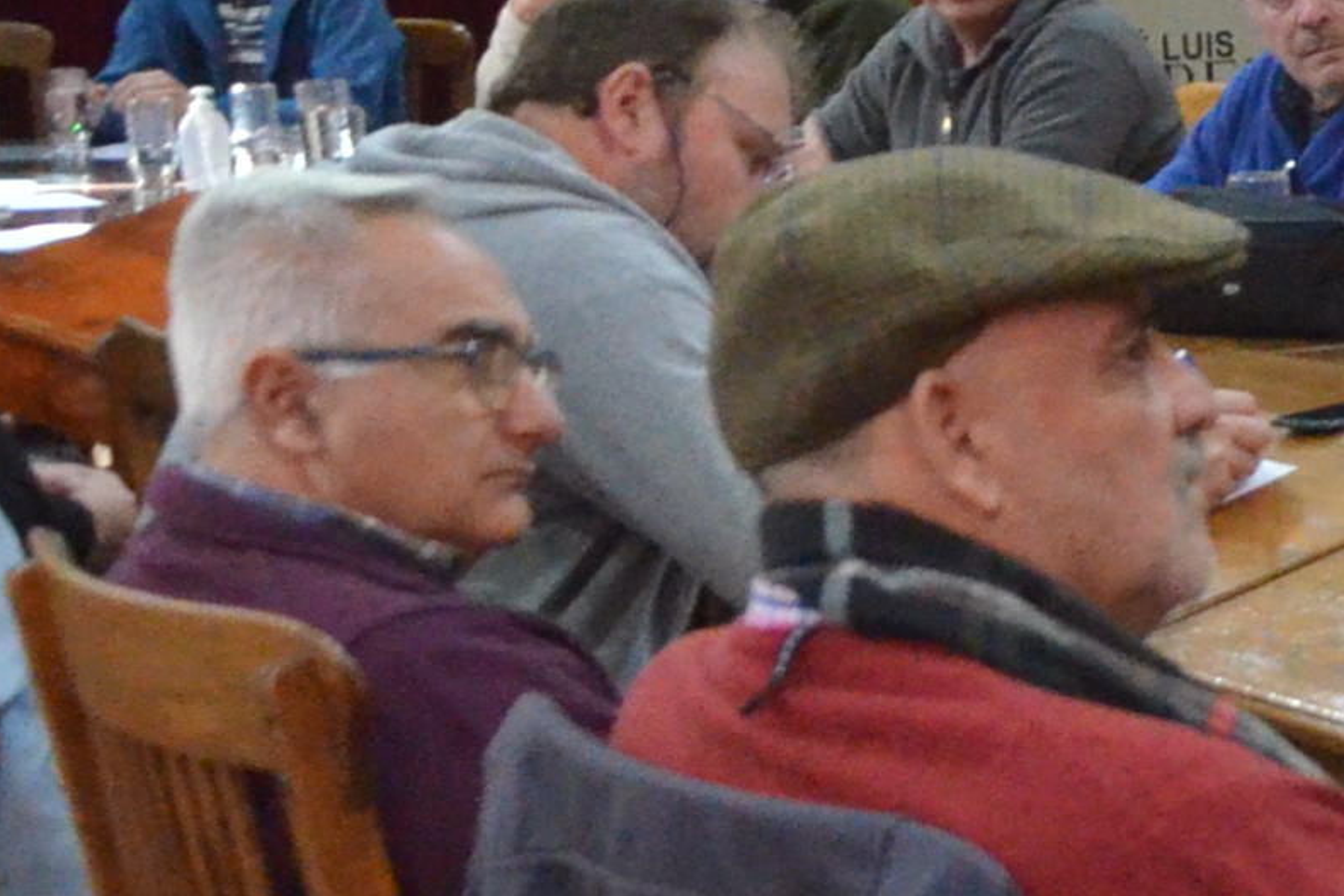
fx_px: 4705
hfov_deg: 14.4
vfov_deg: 10.8
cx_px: 2365
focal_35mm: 126
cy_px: 733
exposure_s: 1/320
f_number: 4.5
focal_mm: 18
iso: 4000
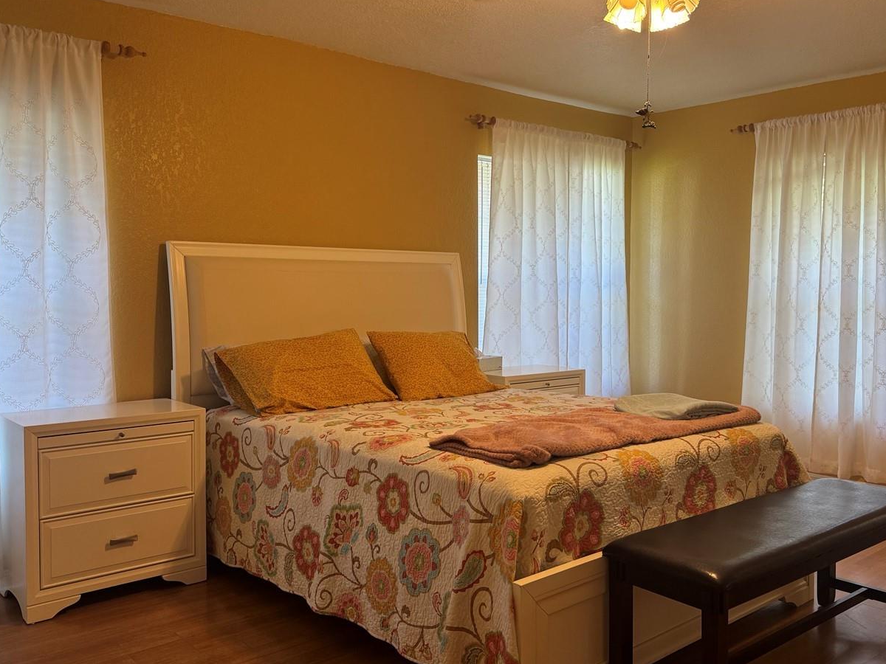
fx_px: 819
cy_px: 305
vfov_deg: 44.1
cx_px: 501
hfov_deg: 56.6
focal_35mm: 32
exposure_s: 1/120
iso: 160
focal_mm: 6.86
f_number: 1.78
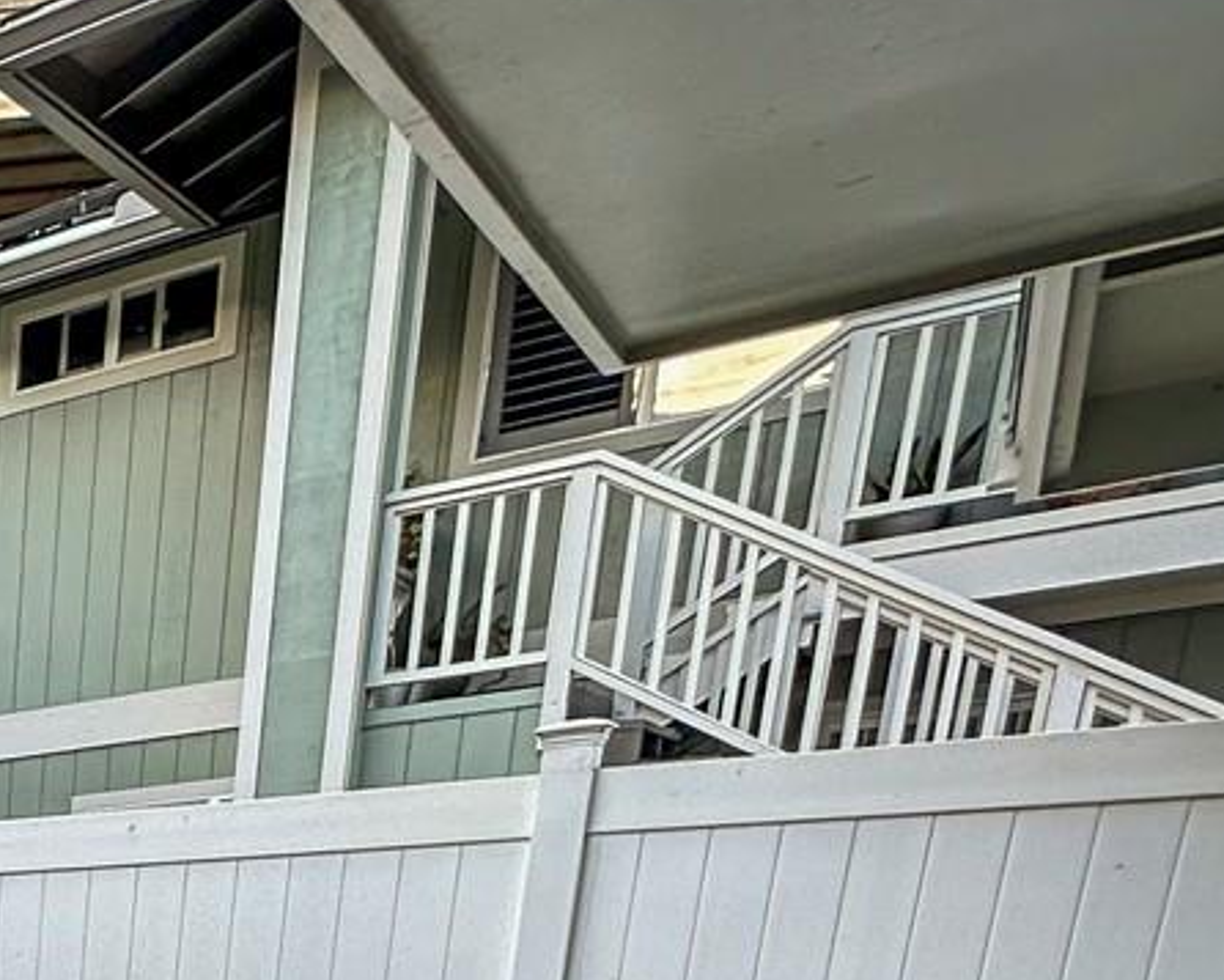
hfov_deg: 24.5
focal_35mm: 49
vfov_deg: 23.7
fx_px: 1775
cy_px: 1518
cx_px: -796
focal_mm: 2.22
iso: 50
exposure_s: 1/100
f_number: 2.2
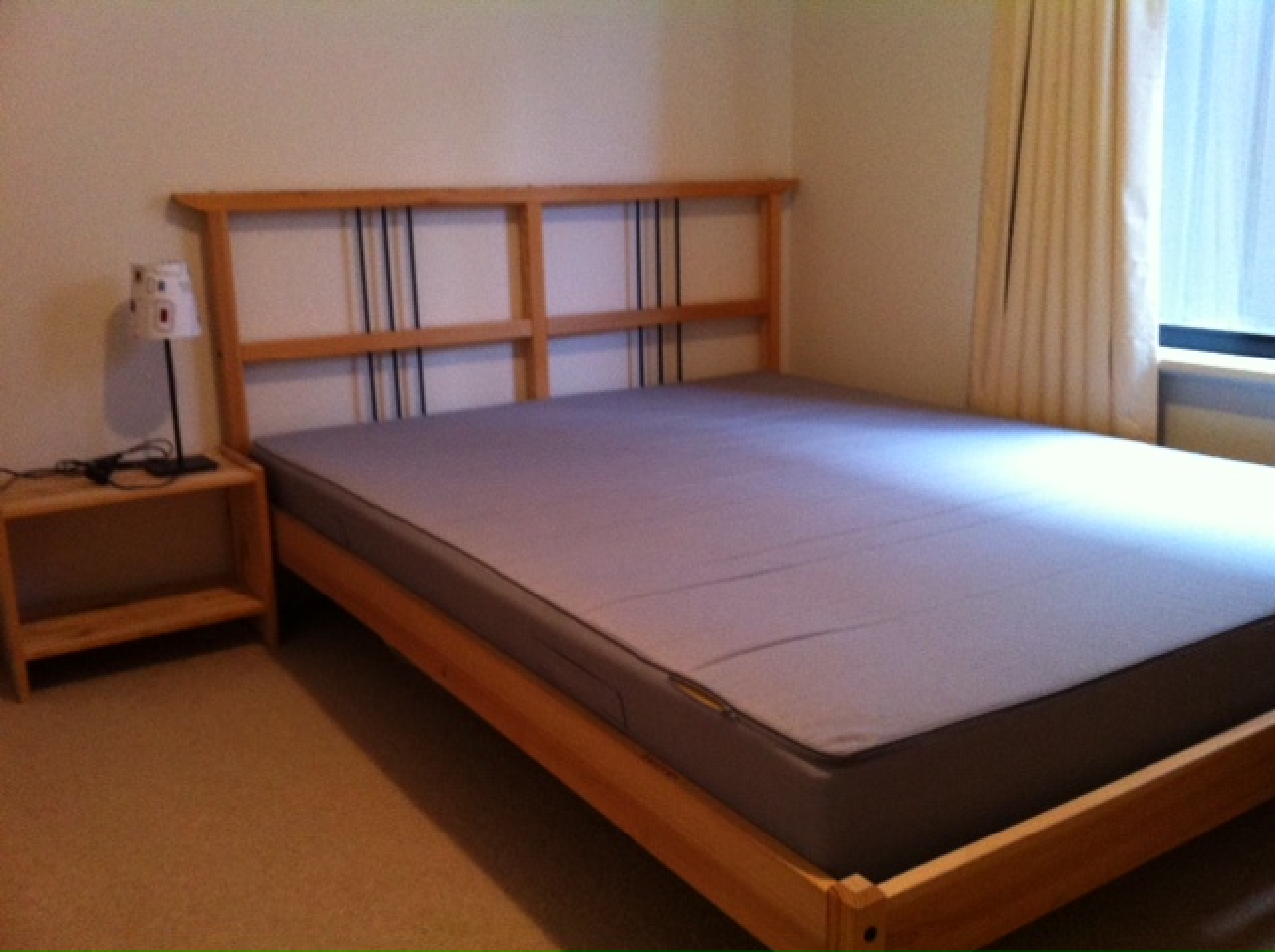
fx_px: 1287
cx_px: 638
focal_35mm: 35
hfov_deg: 52.7
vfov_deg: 40.6
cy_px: 476
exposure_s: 1/15
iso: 250
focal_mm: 3.85
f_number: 2.8
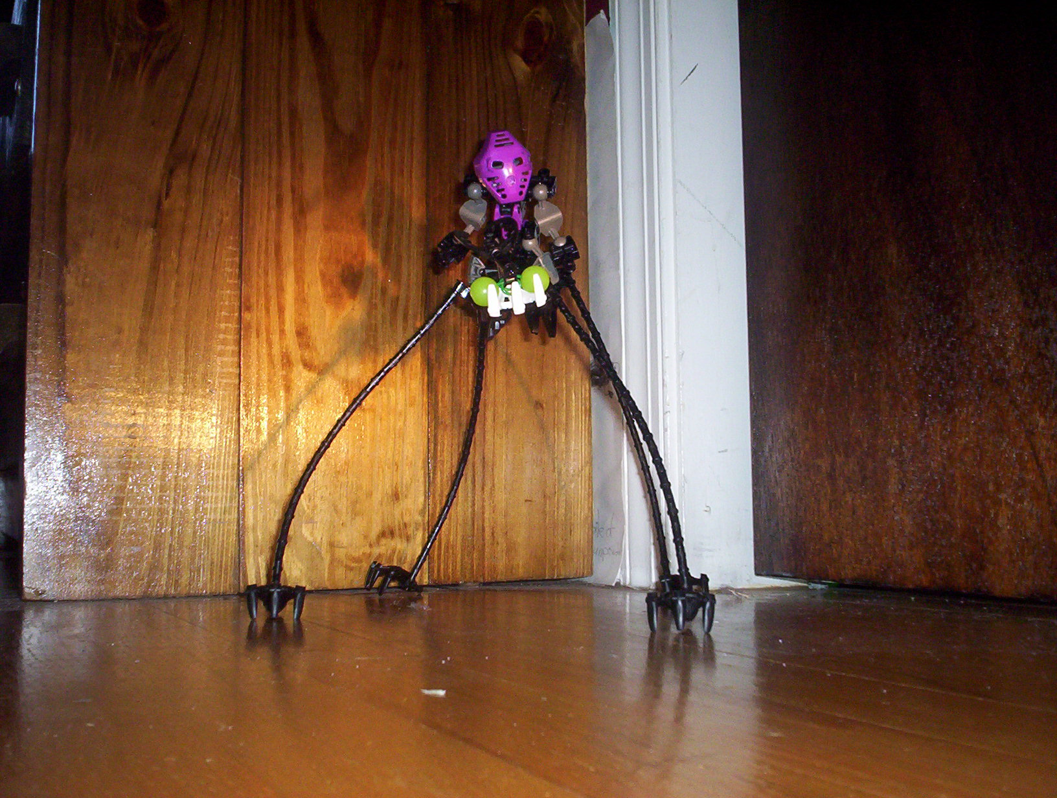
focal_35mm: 38
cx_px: 528
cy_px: 399
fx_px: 1163
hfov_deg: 48.9
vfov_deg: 37.9
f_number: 4.5
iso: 140
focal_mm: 4.99
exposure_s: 1/60
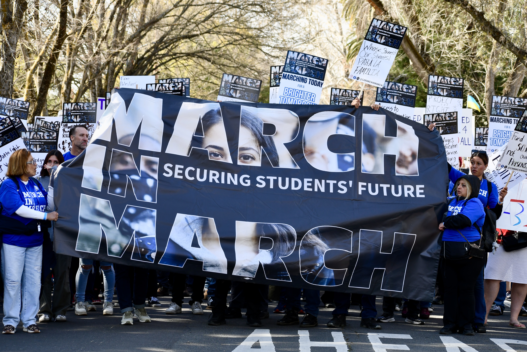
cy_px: 176
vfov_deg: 13.0
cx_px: 264
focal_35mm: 105
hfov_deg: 19.5
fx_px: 1537
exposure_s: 1/250
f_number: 5.6
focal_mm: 70
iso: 320
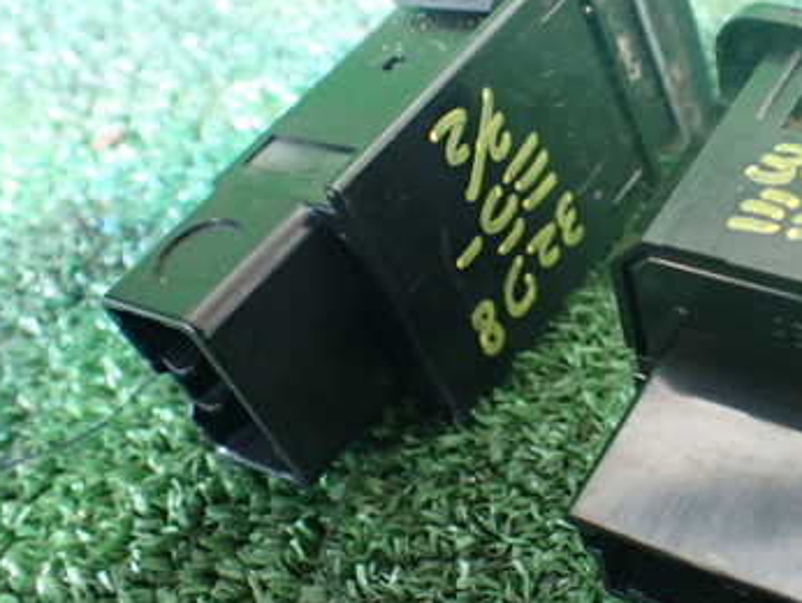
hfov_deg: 35.7
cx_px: 633
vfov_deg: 28.0
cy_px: 239
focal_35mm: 52
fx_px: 1206
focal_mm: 5.4
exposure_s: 1/40
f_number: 2.3
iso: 800
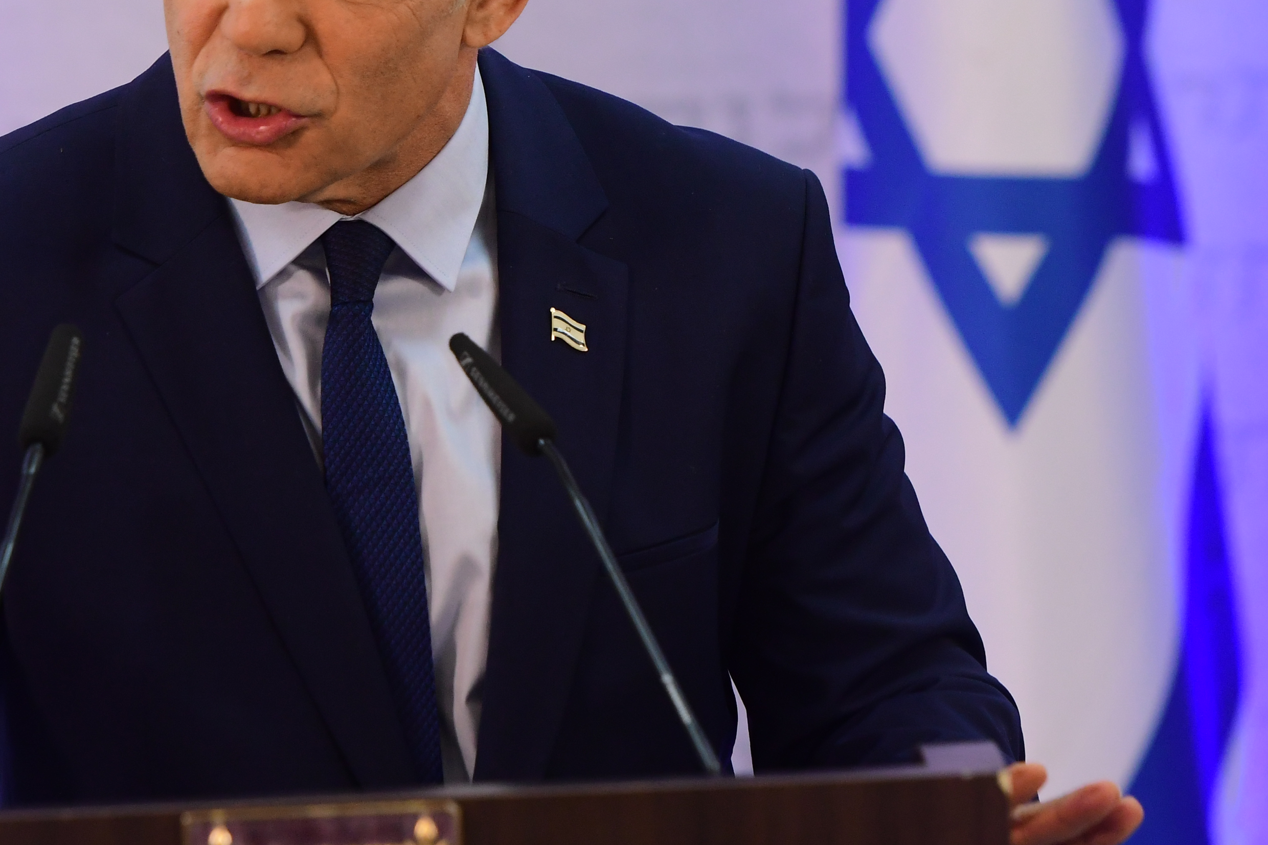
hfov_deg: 4.2
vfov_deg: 2.8
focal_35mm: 490
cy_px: 317
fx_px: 17256
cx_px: 376
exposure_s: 1/320
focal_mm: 180
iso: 1600
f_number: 4.5
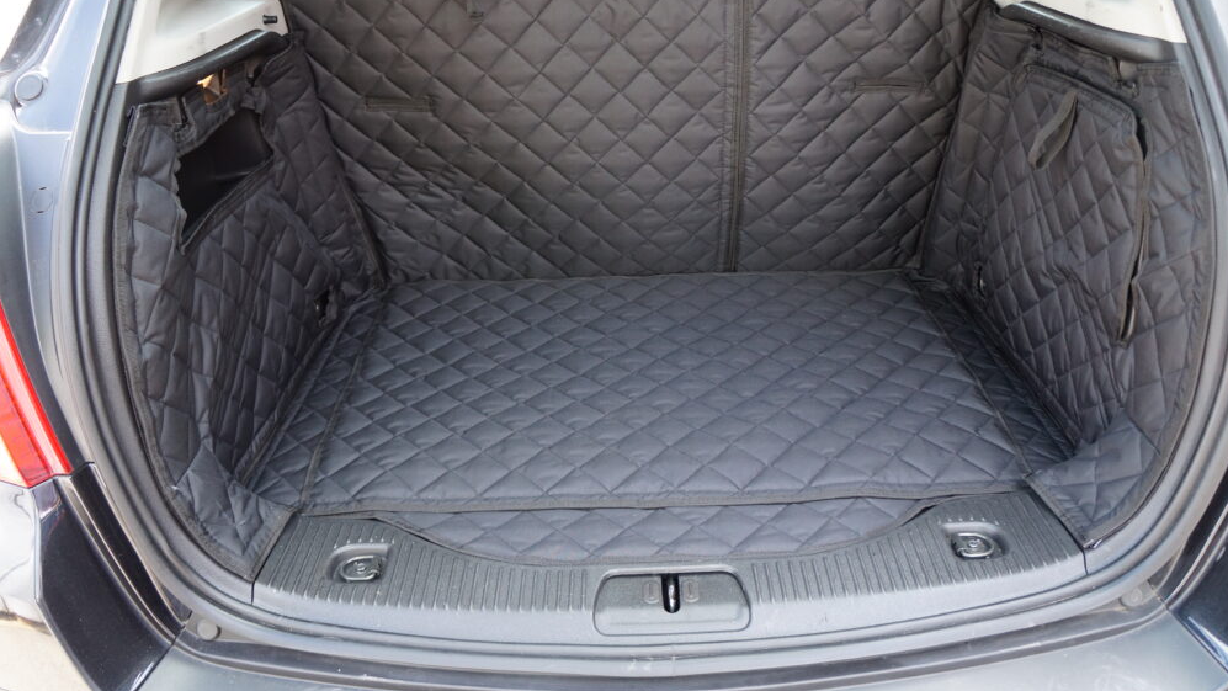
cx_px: 629
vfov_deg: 40.1
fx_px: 944
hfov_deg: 66.1
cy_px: 285
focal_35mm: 29
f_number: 4
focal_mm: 18
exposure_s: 1/160
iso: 640
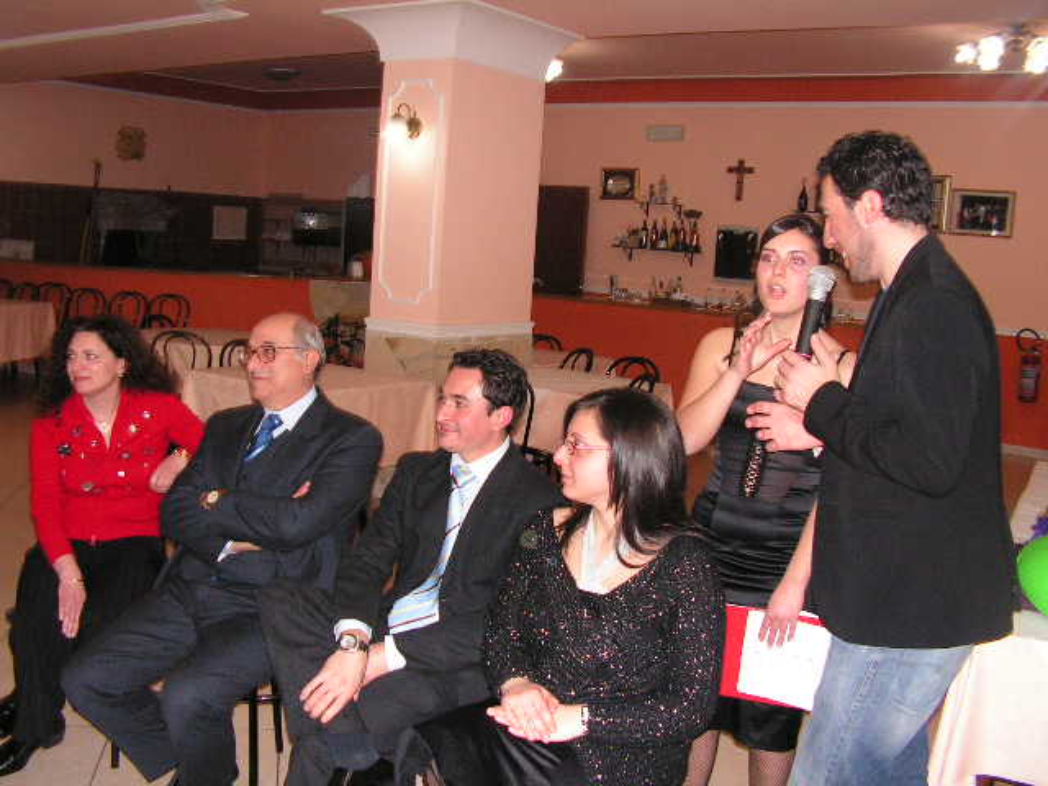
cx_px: 524
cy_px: 393
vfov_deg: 39.7
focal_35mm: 36
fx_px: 1090
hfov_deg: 51.4
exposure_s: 1/40
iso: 200
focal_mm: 6
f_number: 3.2
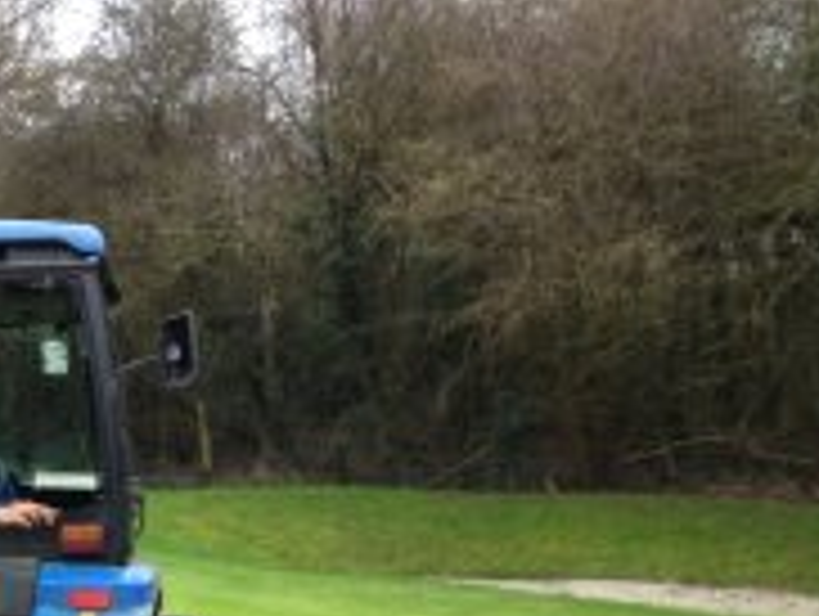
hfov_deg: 24.5
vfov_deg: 18.6
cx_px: 4
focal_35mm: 76
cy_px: 704
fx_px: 1801
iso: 50
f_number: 2.4
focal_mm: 4.12
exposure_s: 1/20
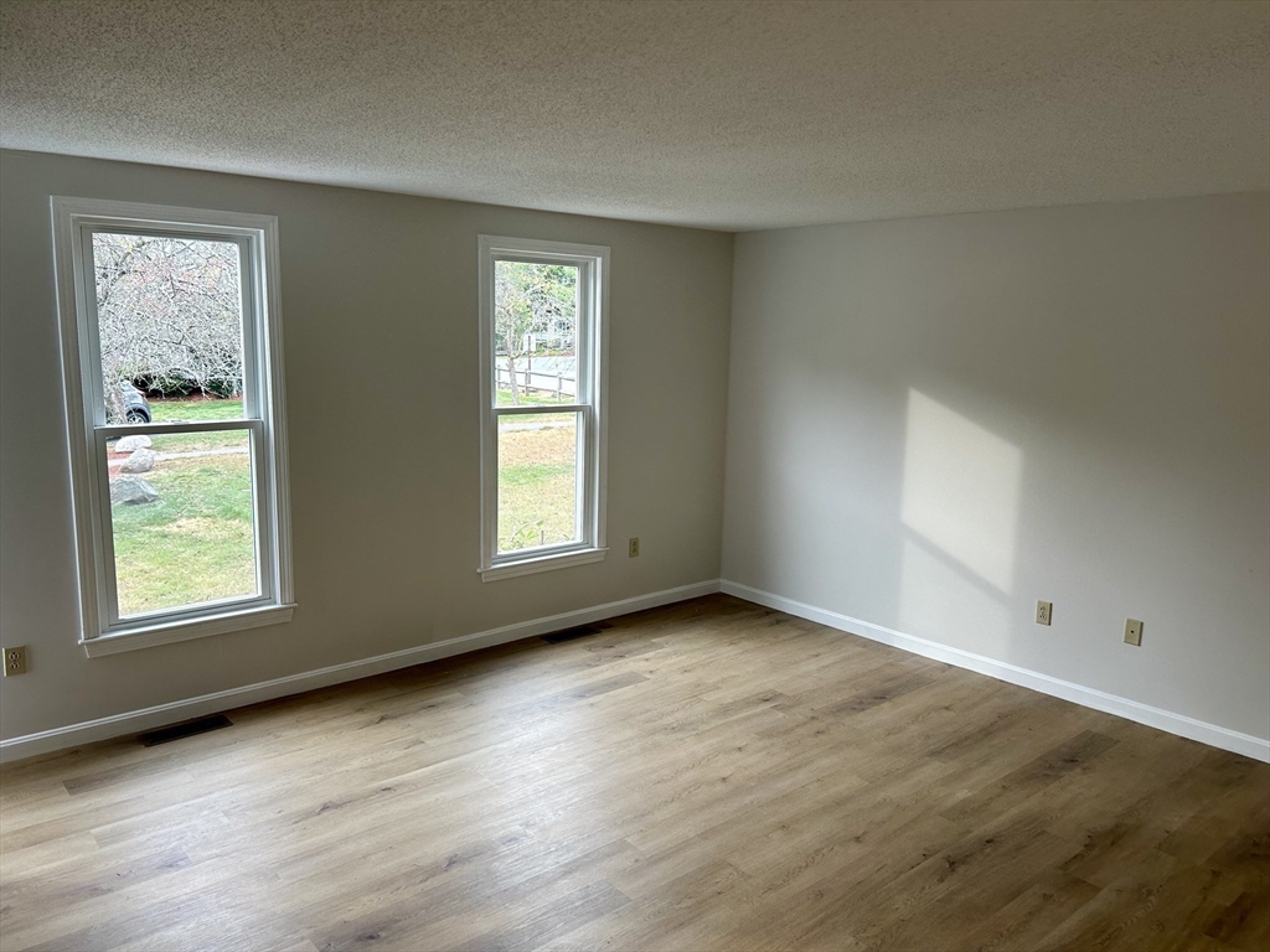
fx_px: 954
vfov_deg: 53.1
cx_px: 635
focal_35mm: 26
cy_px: 476
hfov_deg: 67.3
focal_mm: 5.7
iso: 80
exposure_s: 1/120
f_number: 1.5
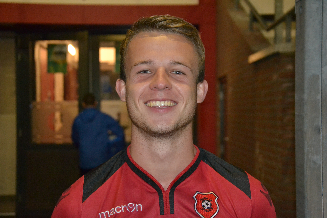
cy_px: 109
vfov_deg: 17.5
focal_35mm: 78
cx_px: 164
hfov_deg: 26.0
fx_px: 708
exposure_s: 1/60
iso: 3200
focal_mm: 52
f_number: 5
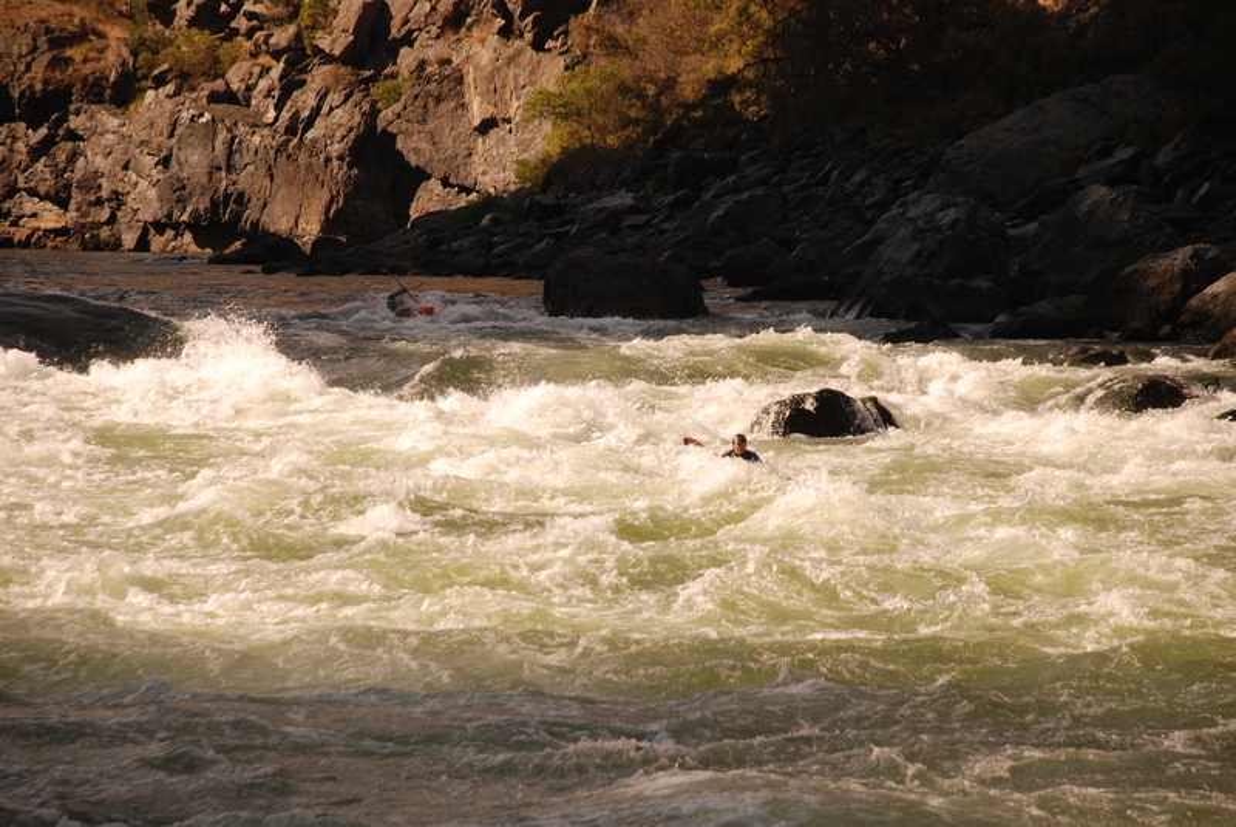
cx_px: 618
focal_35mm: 168
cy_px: 414
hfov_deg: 12.2
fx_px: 5773
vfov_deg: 8.2
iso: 160
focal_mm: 112
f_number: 5.6
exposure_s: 1/500
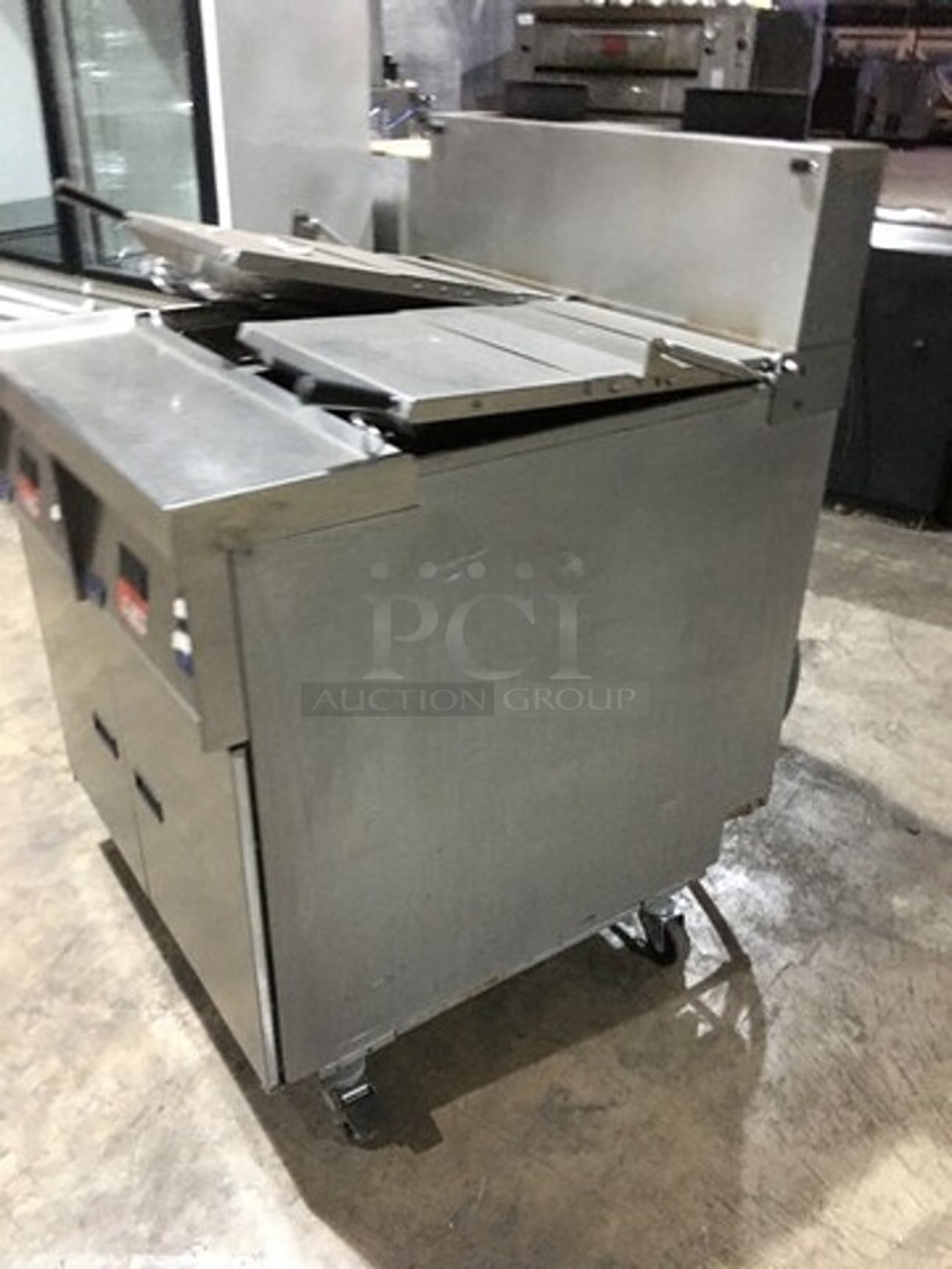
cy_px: 634
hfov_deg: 48.2
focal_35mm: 29
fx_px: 1063
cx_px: 476
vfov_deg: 61.7
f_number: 2.2
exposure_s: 1/4
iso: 80
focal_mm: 4.15
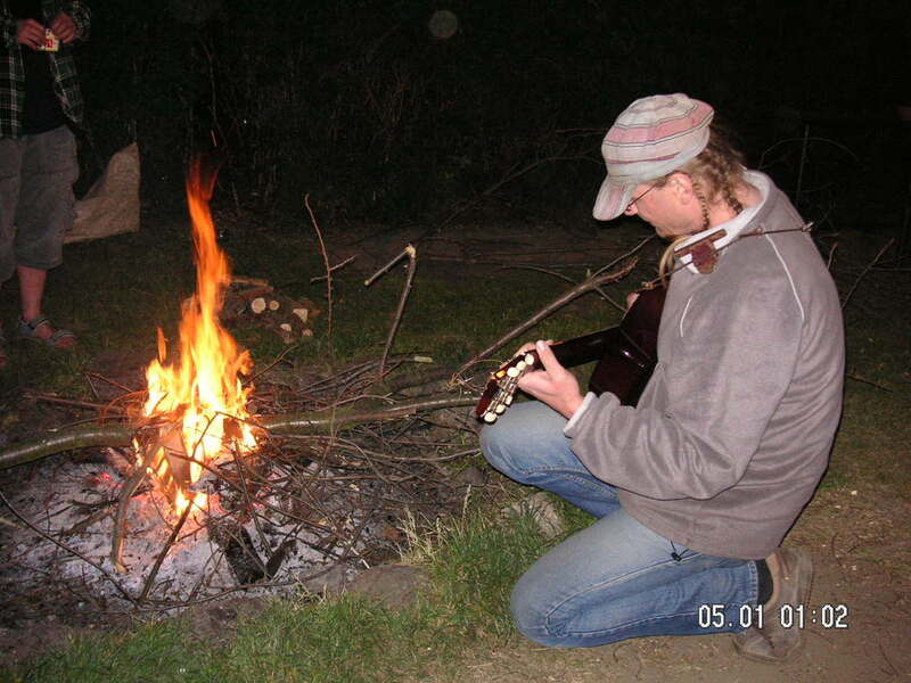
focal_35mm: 37
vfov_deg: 38.7
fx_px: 974
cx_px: 456
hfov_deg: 50.1
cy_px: 342
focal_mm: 6.1
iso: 160
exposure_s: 1/45
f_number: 2.8
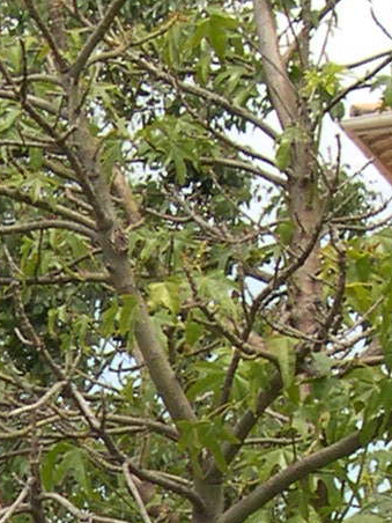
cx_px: -86
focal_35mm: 191
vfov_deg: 10.1
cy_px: 749
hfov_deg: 7.7
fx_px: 2884
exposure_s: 1/103
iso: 100
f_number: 7.6
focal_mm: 8
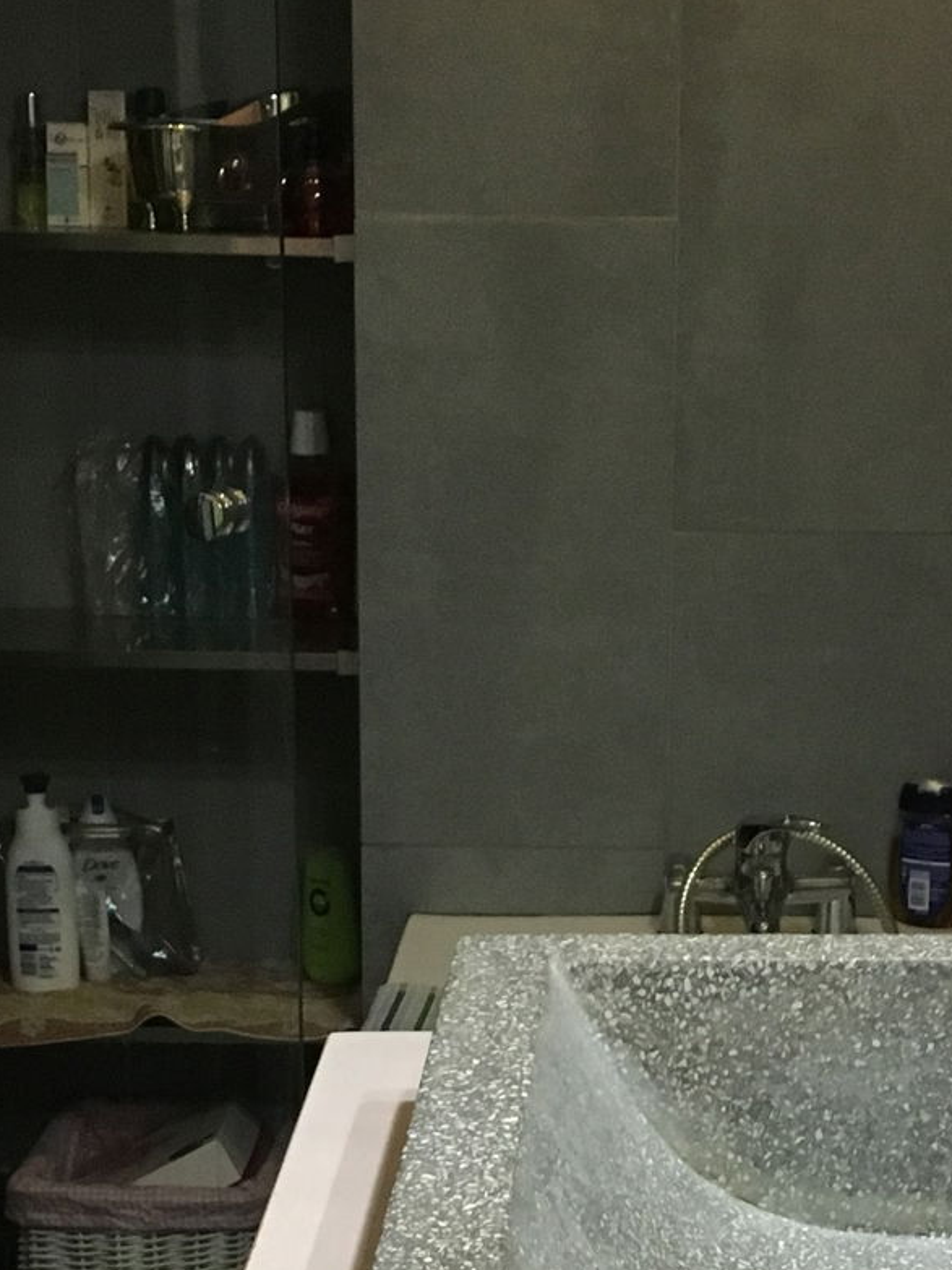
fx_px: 2898
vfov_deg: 24.5
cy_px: 919
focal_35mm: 79
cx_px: 535
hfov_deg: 18.7
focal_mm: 4.15
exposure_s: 1/17
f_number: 2.2
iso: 200
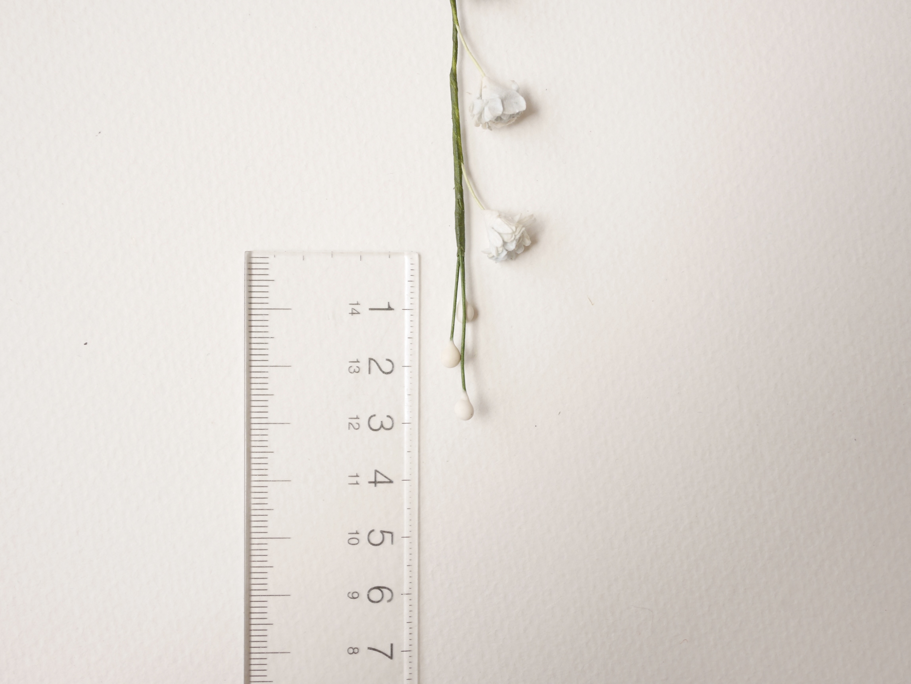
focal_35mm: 40
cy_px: 342
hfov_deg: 46.8
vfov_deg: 36.0
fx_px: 1053
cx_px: 456
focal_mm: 20
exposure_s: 1/60
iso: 800
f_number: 5
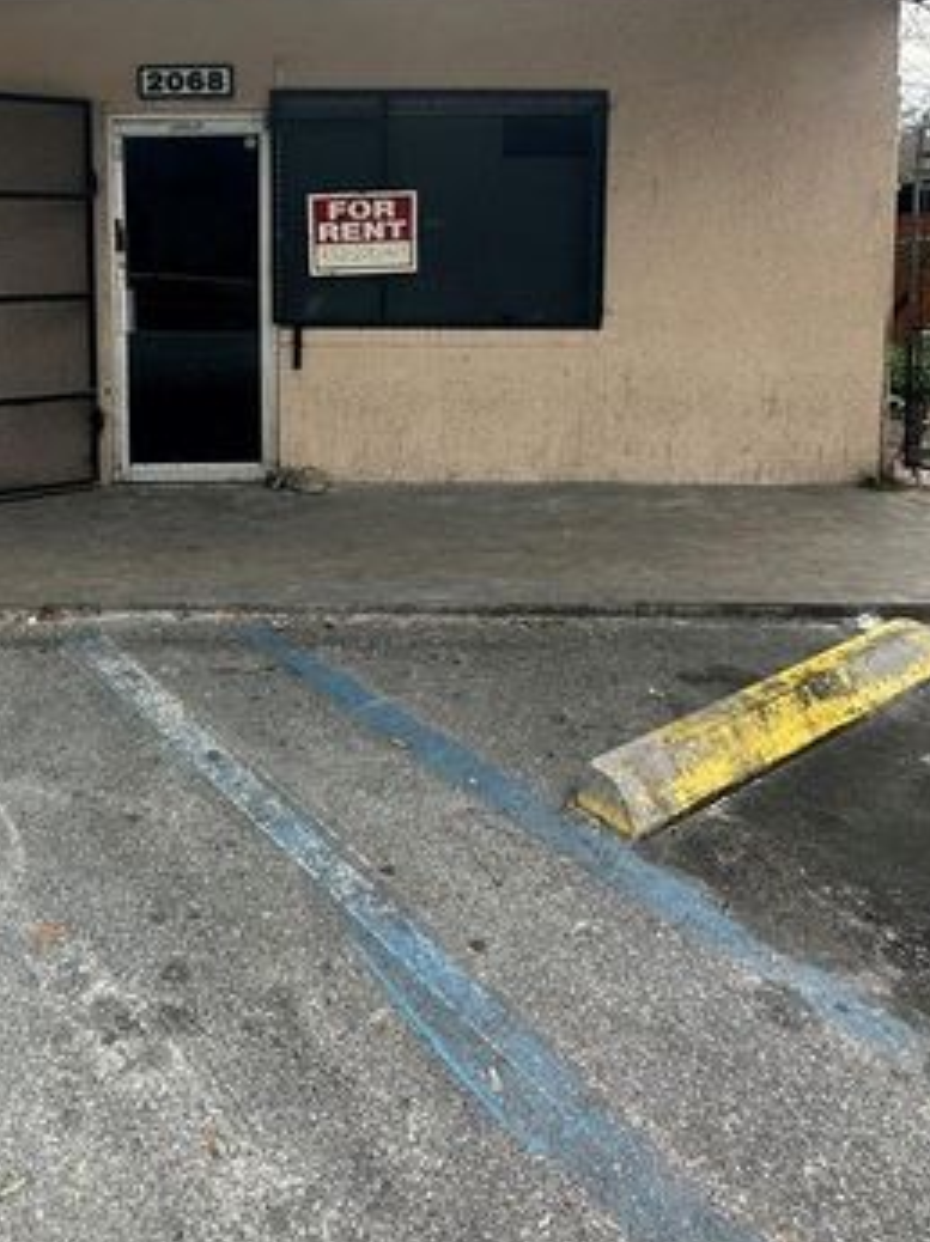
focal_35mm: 27
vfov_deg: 62.3
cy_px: 339
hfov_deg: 49.6
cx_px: 251
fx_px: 968
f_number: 2.2
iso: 50
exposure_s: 1/796
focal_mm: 2.22
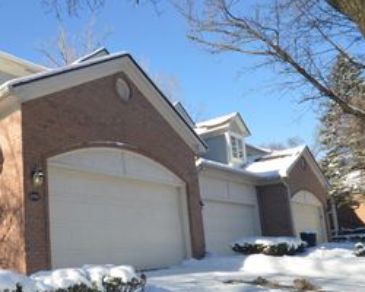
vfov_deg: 46.2
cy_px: 203
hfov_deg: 48.7
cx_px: 13
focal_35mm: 31
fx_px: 334
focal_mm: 11
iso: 200
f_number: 7.1
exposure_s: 1/320
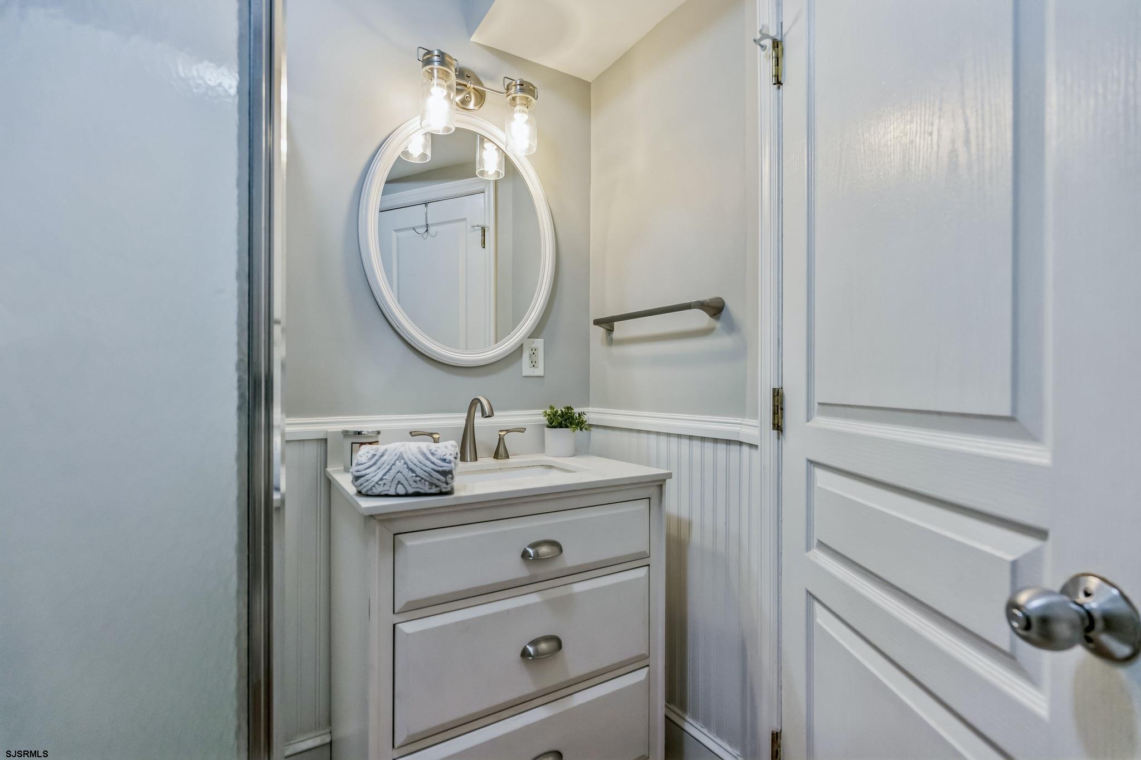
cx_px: 570
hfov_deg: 96.7
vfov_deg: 73.7
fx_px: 507
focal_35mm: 16
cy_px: 380
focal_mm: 16
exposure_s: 1/60
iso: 250
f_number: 4
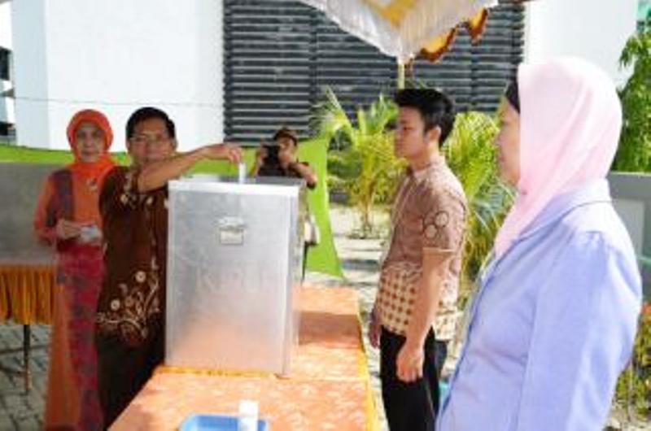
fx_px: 677
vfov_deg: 35.3
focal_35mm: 38
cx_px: 326
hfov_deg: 51.4
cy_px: 216
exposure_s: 1/200
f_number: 8
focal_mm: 25
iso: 100
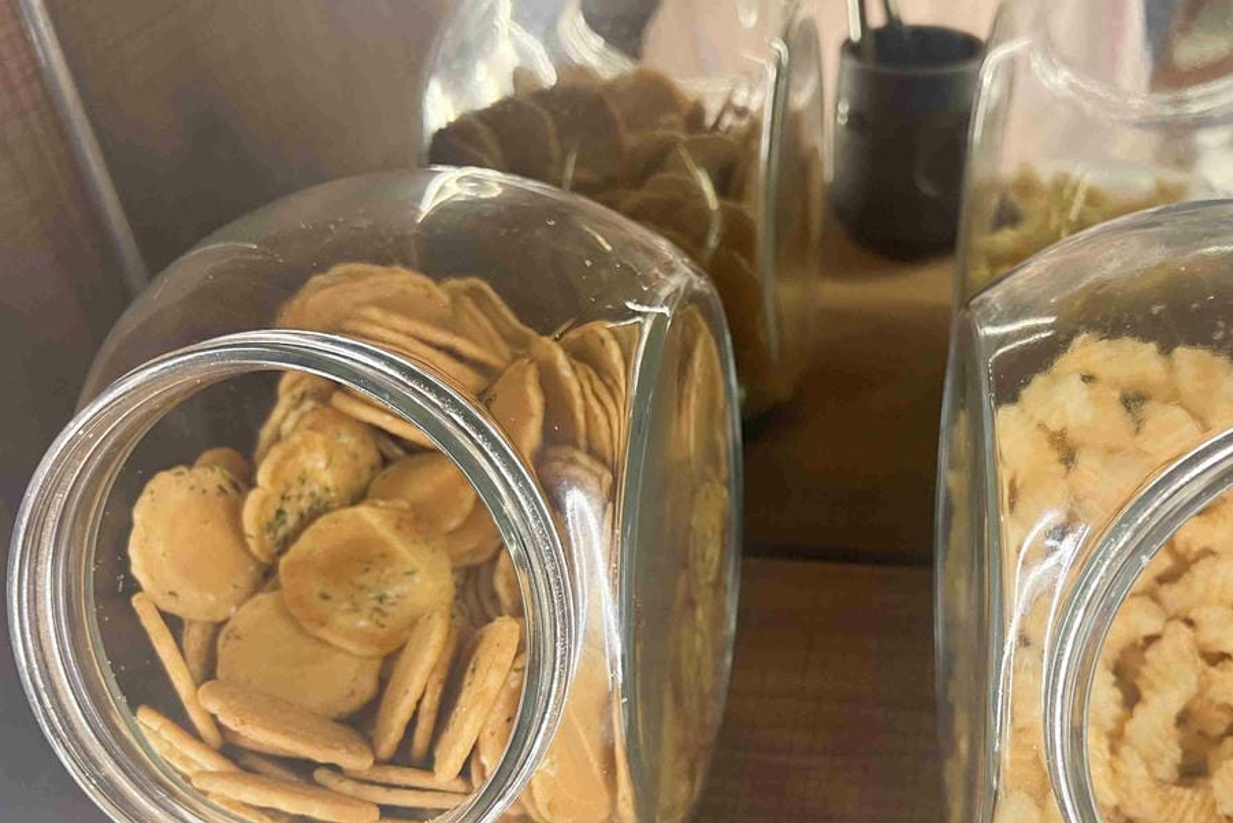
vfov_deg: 36.3
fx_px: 1233
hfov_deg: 52.3
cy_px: 575
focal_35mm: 36
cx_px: 806
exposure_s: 1/67
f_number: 1.5
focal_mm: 5.7
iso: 125
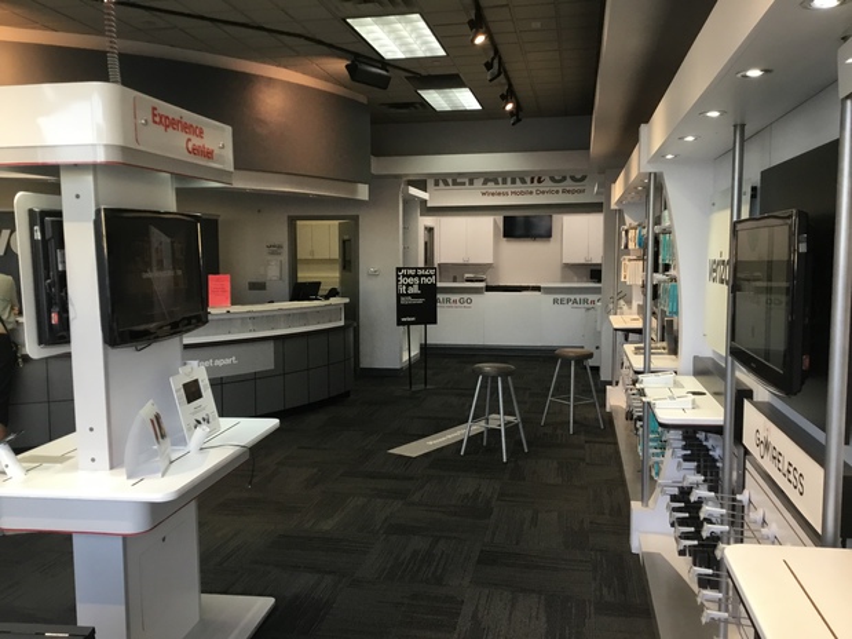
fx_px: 763
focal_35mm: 31
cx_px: 426
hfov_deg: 58.4
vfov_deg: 45.4
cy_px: 320
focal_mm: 3.3
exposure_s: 1/30
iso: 40
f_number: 2.4
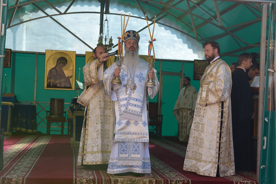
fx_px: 475
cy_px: 92
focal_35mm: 62
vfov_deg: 21.9
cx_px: 138
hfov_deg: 32.4
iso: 320
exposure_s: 1/400
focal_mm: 62
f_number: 5
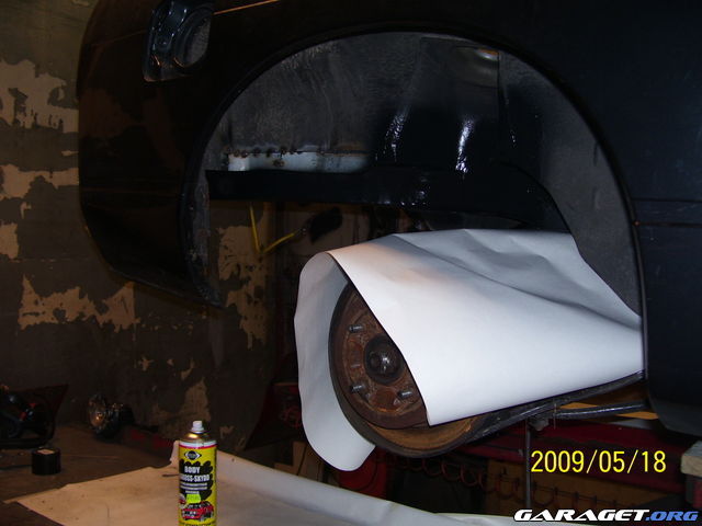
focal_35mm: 37
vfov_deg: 38.7
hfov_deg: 50.1
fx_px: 750
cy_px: 263
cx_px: 351
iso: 80
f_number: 2.7
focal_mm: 6
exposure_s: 1/60
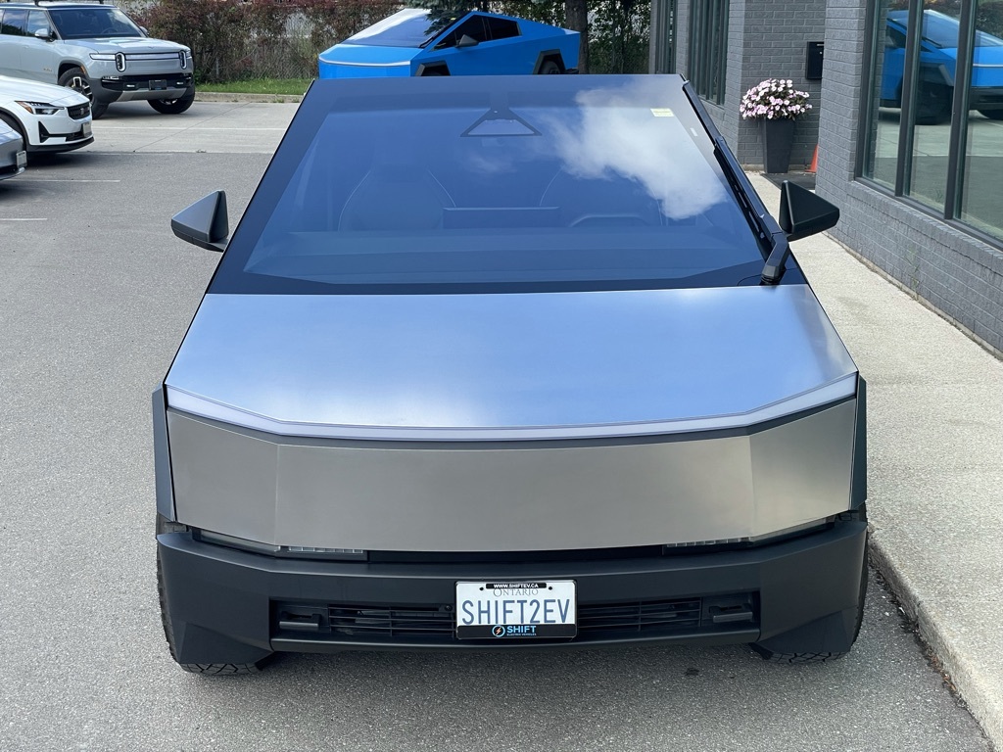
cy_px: 376
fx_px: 1507
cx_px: 502
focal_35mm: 52
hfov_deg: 36.8
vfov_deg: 28.0
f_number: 2
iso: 25
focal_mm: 6
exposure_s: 1/448
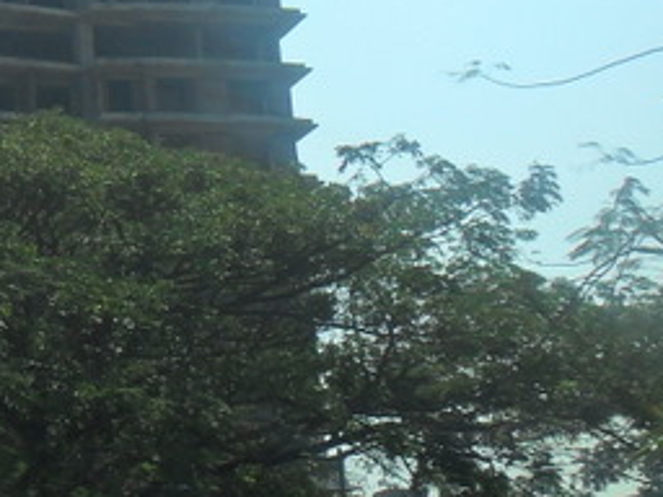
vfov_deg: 14.7
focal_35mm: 100
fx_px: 1915
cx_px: -313
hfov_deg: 17.7
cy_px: 78
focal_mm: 5.7
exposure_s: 1/250
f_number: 9.4
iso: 100
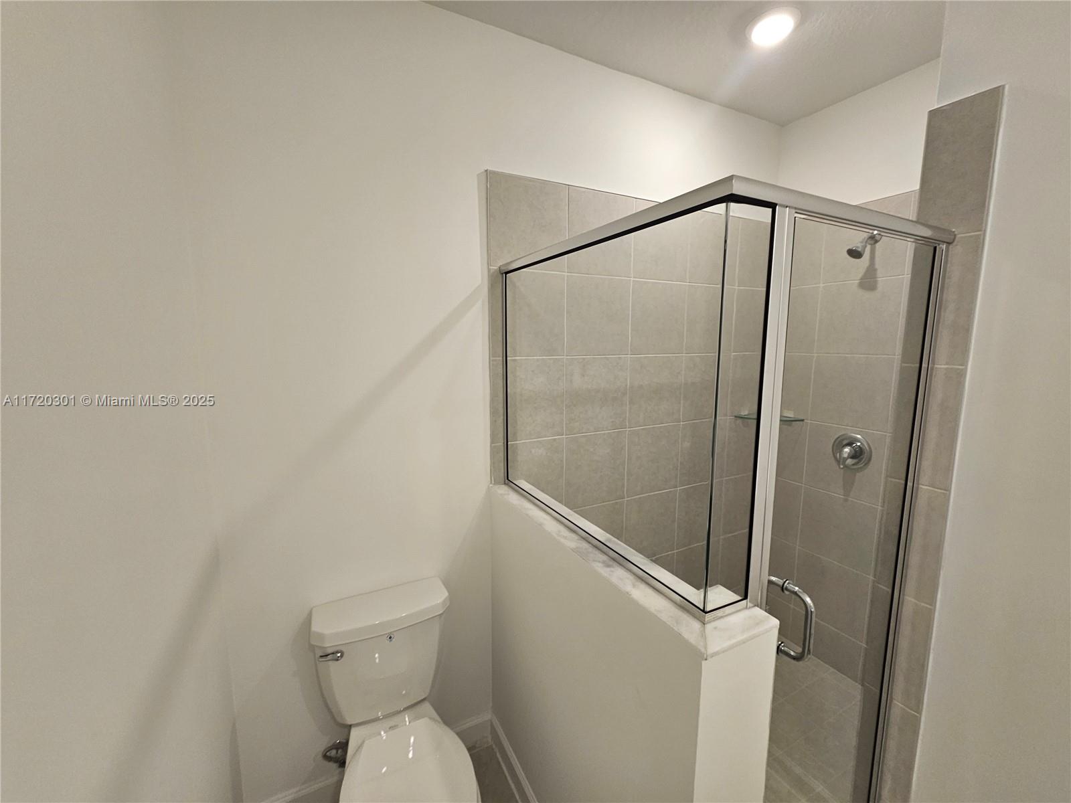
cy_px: 402
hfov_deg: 106.2
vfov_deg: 89.9
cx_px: 536
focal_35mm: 13
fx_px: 402
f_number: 2.2
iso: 100
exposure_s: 1/60
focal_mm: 2.2
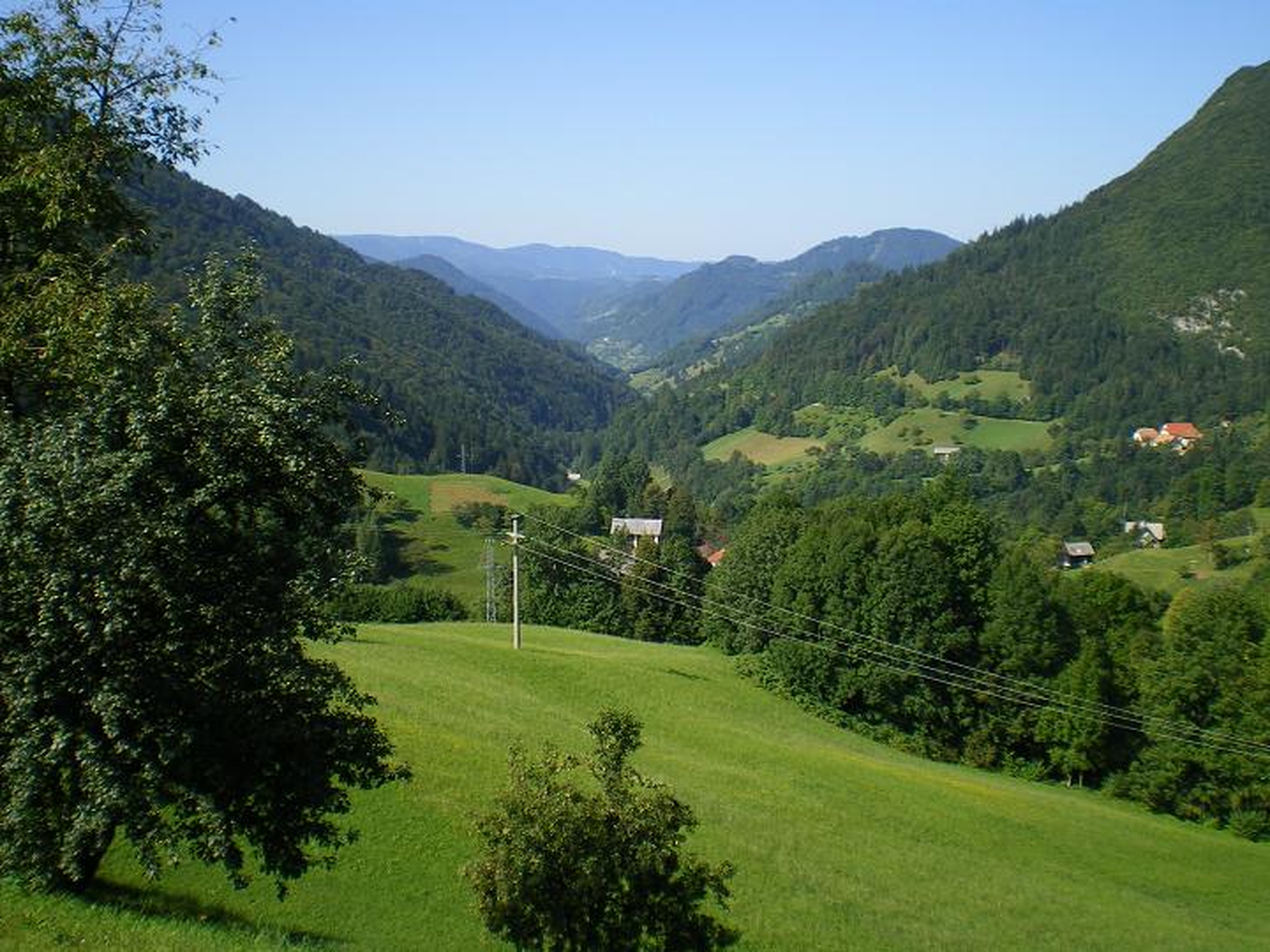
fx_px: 1394
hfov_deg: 49.0
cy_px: 476
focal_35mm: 38
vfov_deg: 37.7
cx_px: 635
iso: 64
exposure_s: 1/250
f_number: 4.6
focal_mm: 6.3
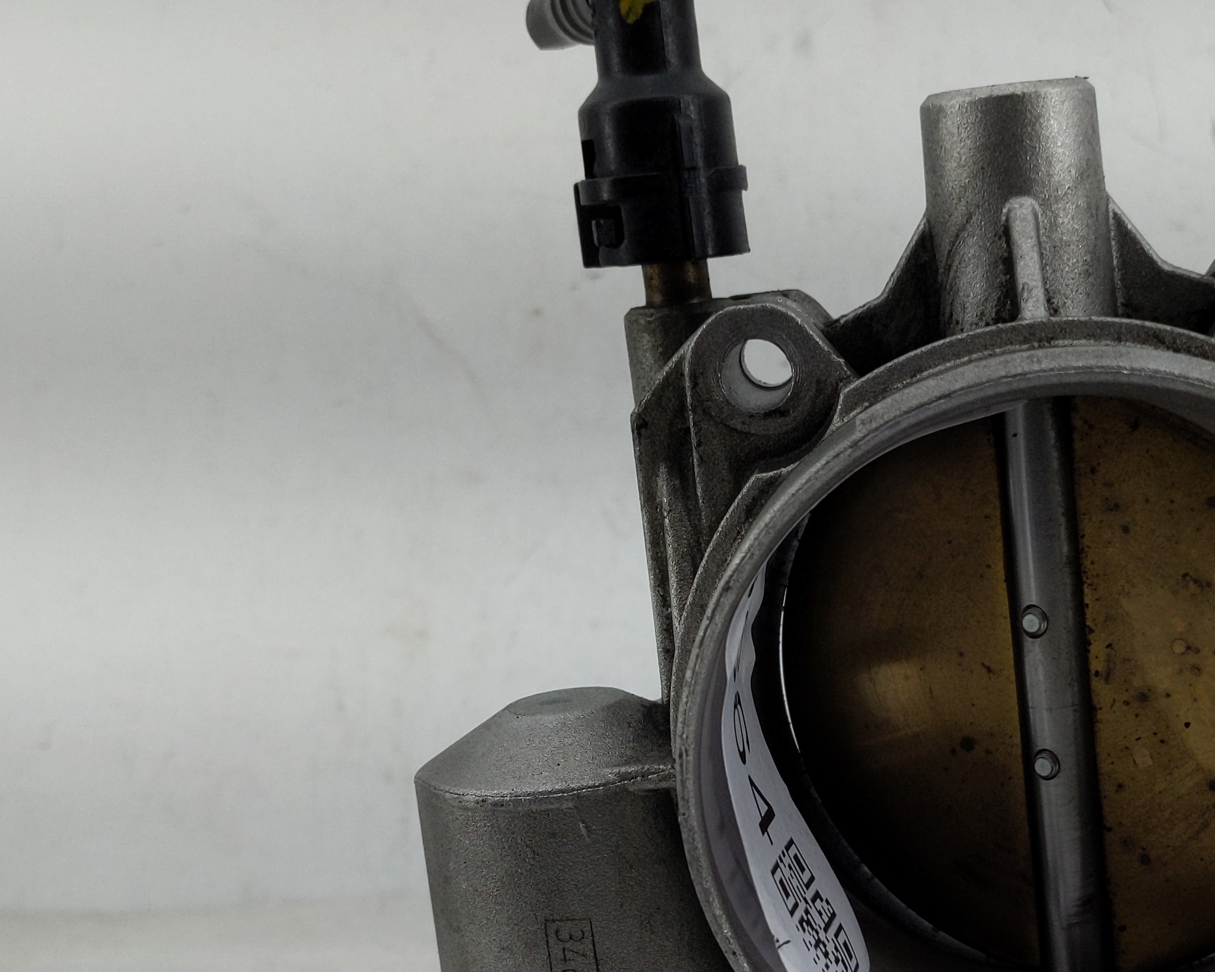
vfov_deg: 27.7
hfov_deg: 34.3
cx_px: 848
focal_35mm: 54
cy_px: 746
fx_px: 1942
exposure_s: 1/174
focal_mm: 4.38
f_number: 1.73
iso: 55
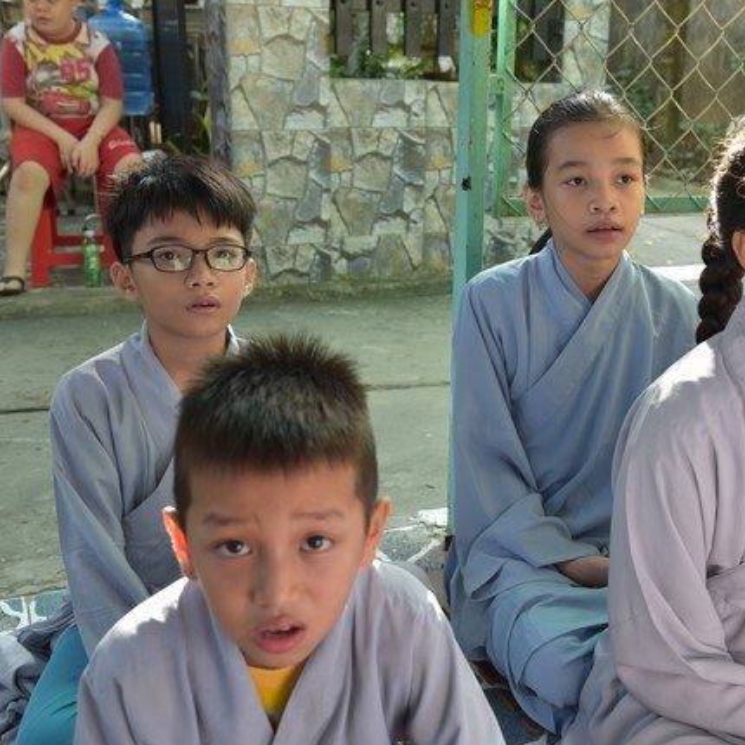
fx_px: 1096
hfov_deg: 37.3
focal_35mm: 45
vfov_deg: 37.6
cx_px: 480
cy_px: 374
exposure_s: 1/80
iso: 400
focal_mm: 35
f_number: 4.5
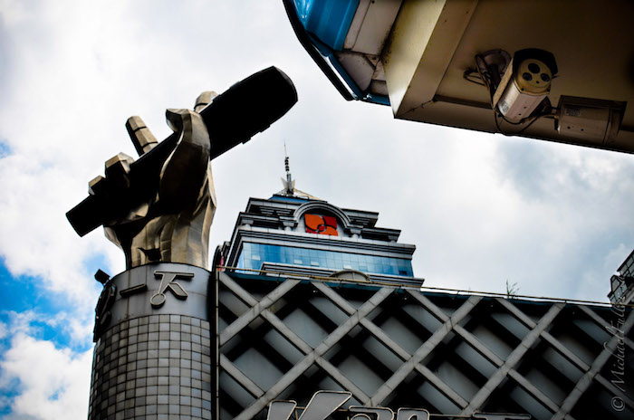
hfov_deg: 37.9
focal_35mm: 52
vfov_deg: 25.7
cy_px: 210
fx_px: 923
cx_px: 317
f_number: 9
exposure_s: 1/320
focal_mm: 35
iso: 100
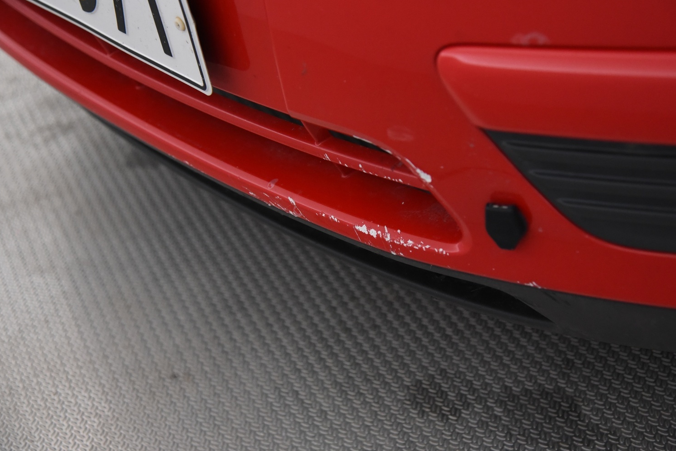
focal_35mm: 60
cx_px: 349
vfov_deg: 22.6
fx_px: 1126
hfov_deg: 33.4
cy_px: 210
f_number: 4
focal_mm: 55
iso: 4000
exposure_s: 1/125
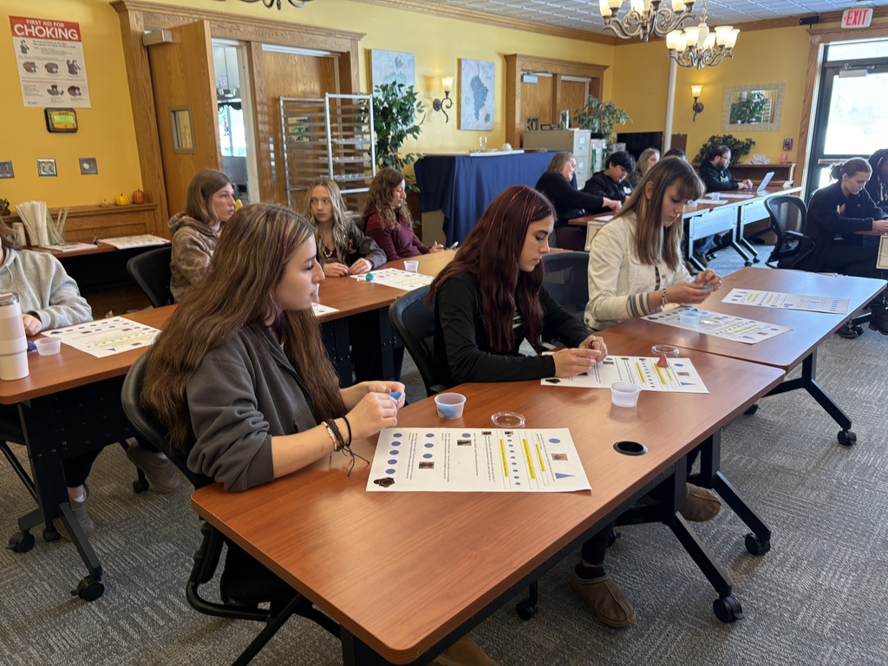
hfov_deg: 67.3
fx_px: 667
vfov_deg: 53.1
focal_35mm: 26
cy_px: 333
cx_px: 444
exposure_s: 1/60
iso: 100
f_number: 1.6
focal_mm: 5.96
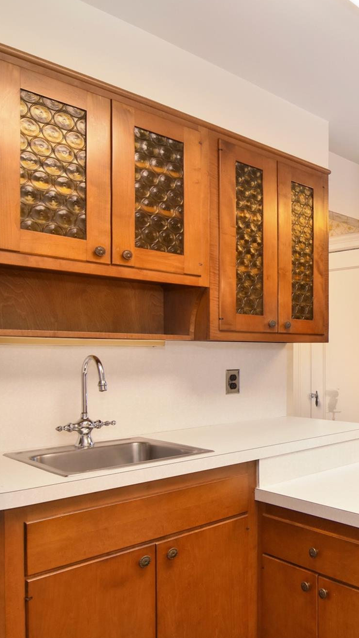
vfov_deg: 70.2
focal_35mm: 27
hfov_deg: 34.1
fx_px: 454
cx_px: 438
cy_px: 325
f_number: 8
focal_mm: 11
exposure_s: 1/60
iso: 640
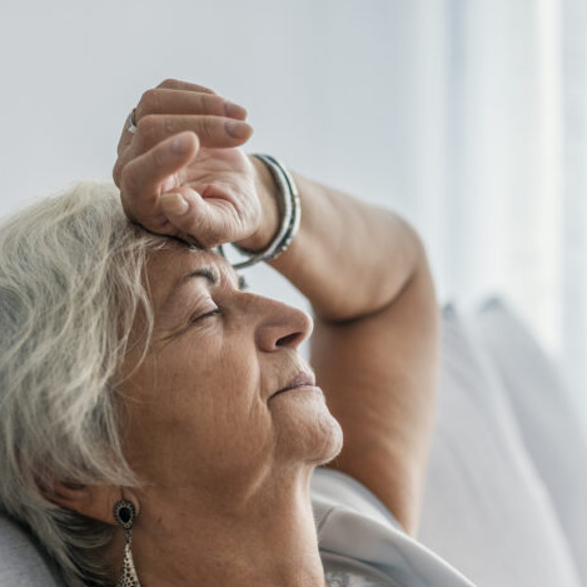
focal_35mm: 65
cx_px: 303
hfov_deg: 26.5
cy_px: 384
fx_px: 1247
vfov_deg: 26.4
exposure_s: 1/160
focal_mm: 35
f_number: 2
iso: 200
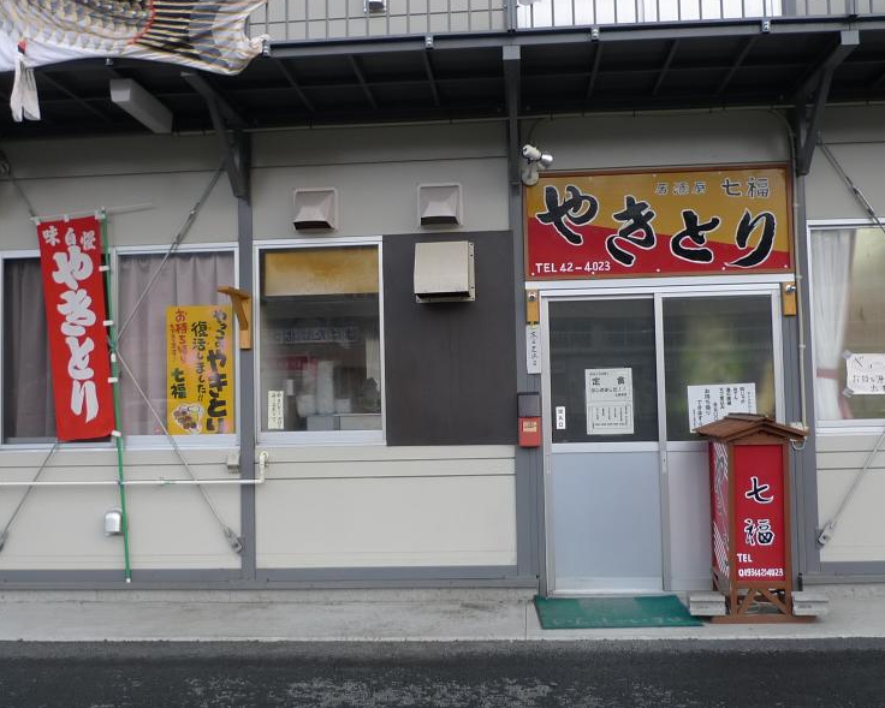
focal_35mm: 35
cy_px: 355
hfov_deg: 51.5
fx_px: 917
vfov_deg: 42.2
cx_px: 440
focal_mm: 5.1
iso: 80
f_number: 2
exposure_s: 1/125
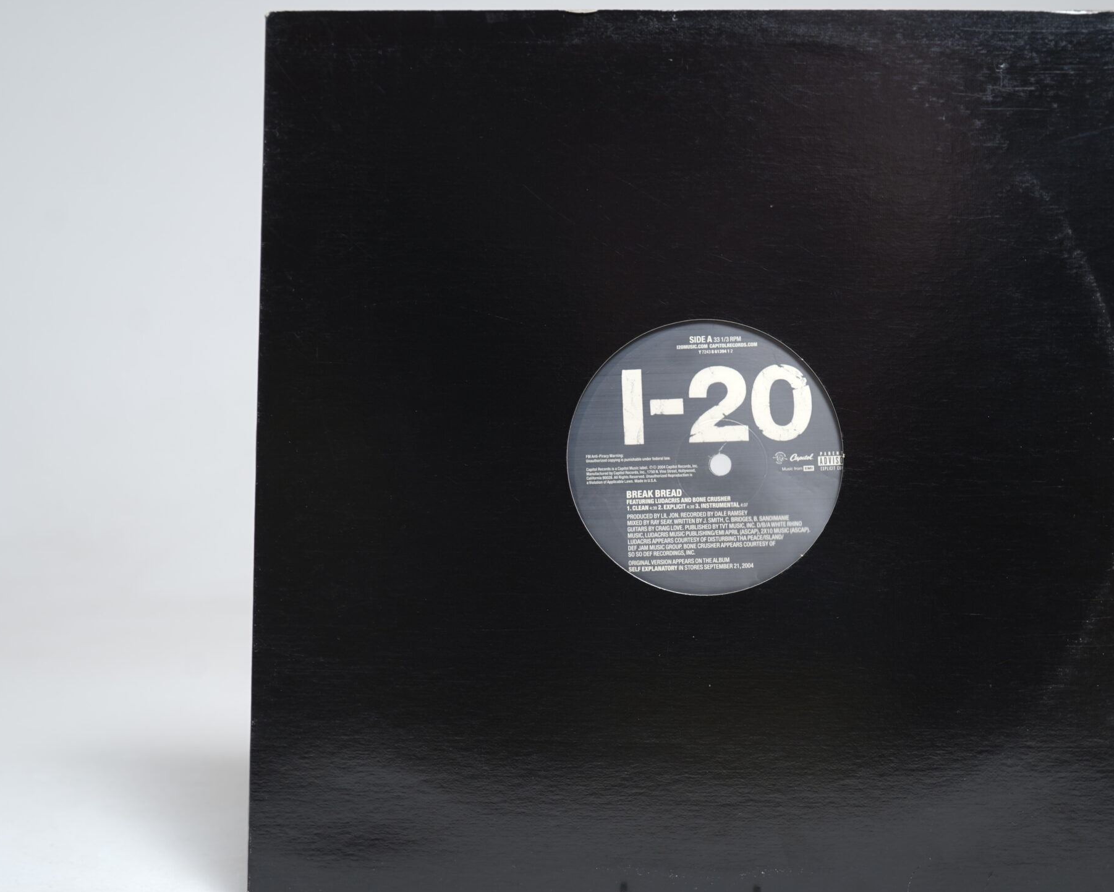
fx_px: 1319
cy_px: 452
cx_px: 704
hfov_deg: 45.4
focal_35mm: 40
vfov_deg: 37.3
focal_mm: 30
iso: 64
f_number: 5
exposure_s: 1/3
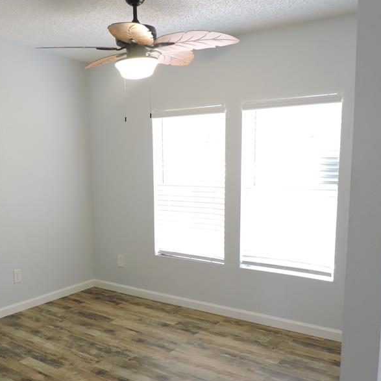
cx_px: 106
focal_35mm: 37
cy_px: 232
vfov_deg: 44.6
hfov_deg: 43.8
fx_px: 461
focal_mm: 4.3
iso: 360
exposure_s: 1/30
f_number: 3
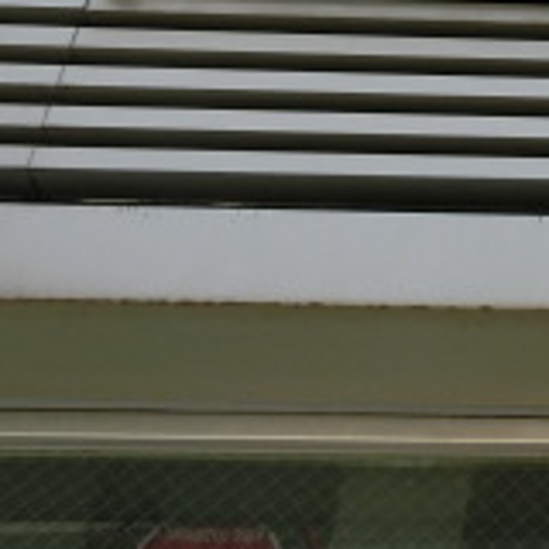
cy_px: -130
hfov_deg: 12.8
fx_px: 2153
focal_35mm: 120
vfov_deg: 14.0
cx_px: 1071
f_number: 3.9
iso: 80
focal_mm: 6
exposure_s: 1/500
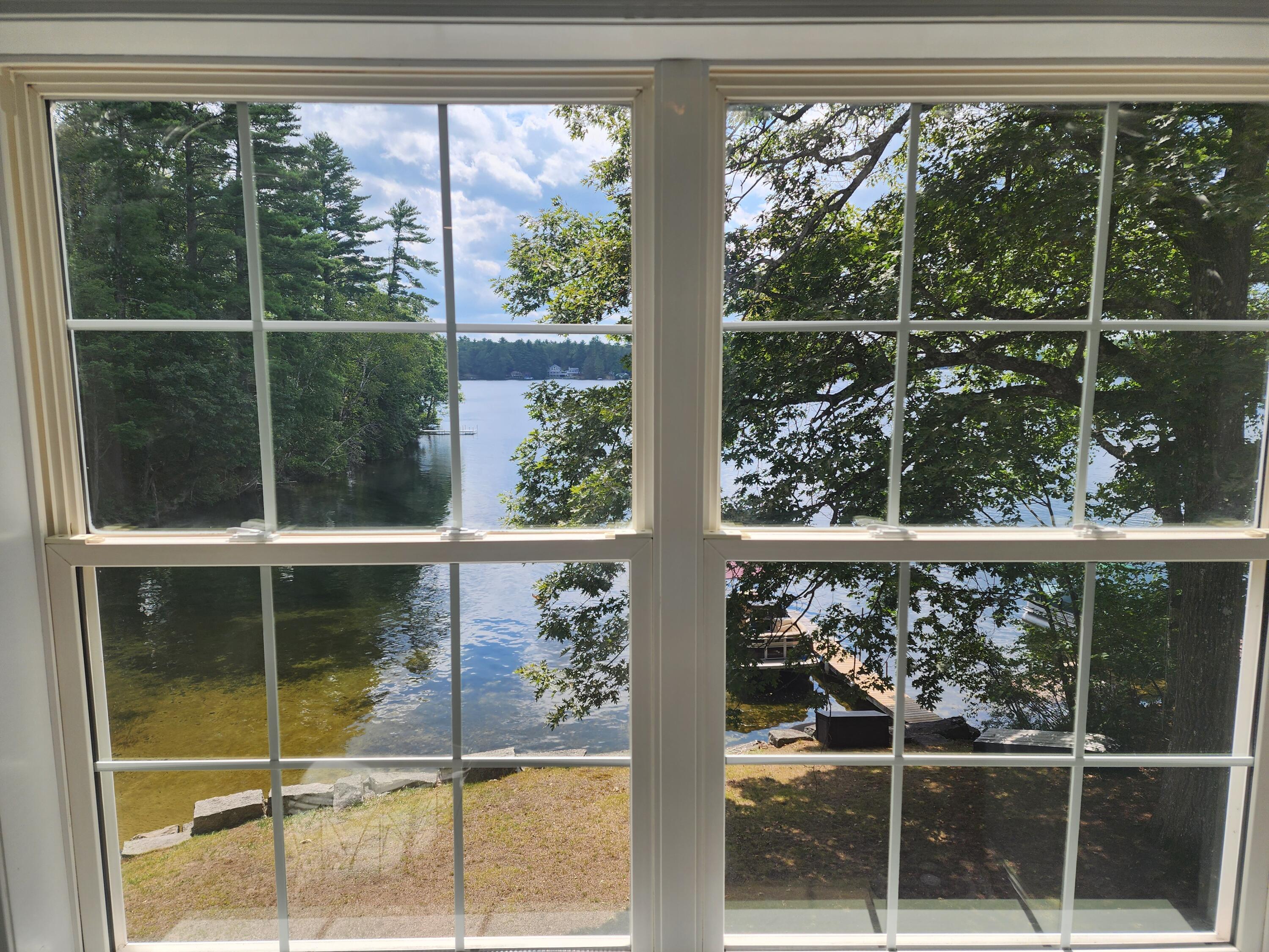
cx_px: 634
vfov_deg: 58.9
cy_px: 476
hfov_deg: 73.9
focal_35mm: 23
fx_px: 843
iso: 12
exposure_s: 1/591
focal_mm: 6.4
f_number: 1.8
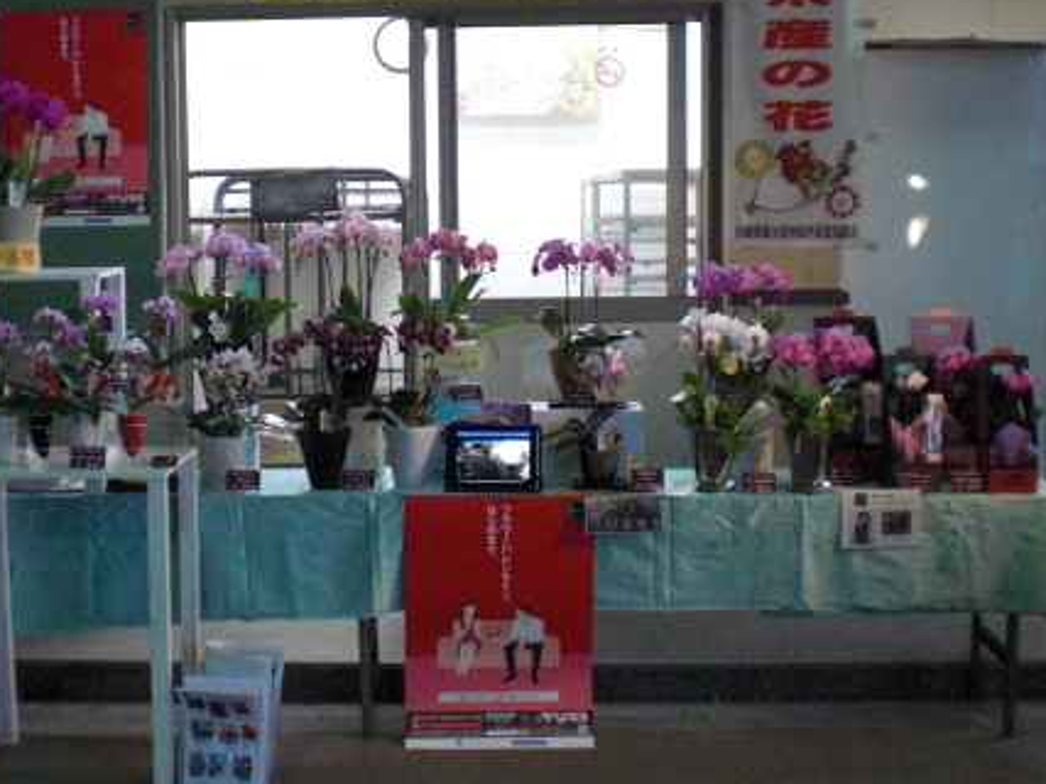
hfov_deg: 33.5
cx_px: 363
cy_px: 375
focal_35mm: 57
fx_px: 1722
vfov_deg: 25.6
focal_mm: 6.3
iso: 800
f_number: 3.1
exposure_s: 1/50
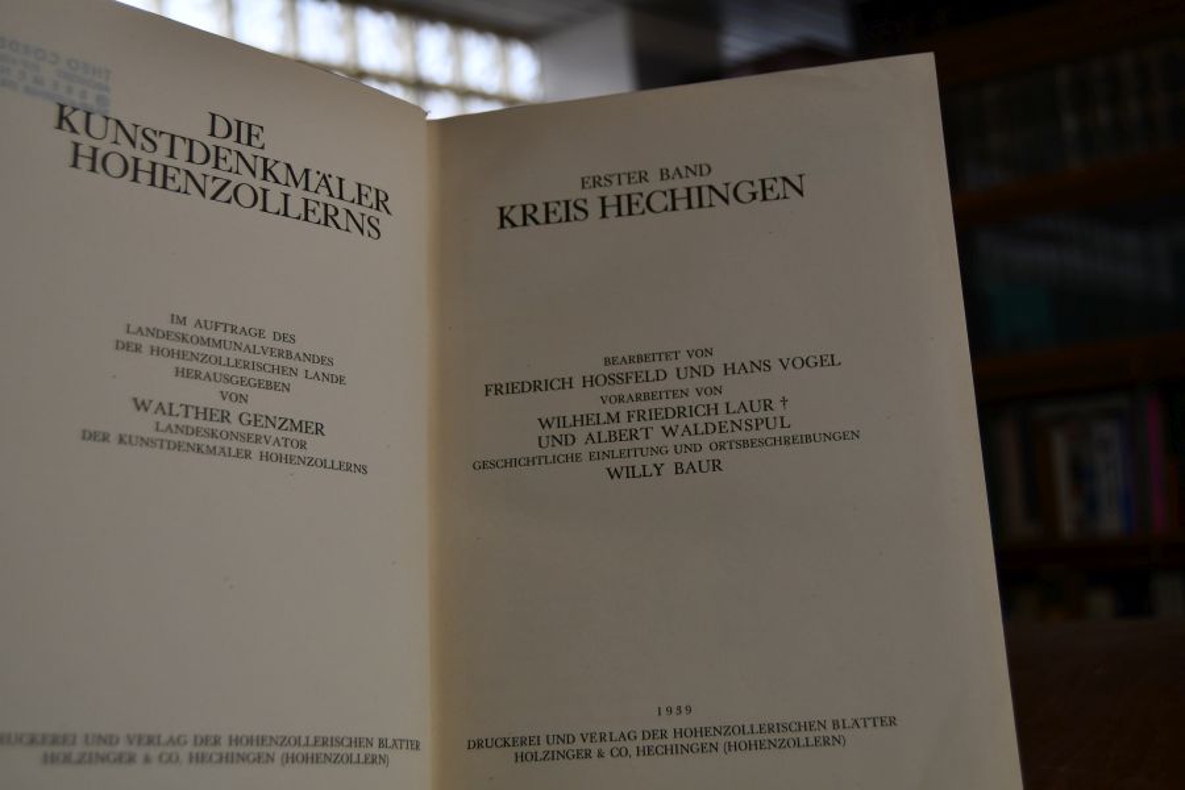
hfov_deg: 43.6
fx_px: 1481
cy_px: 395
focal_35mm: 45
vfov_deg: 29.9
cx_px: 592
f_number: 4.5
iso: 400
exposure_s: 1/250
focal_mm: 30
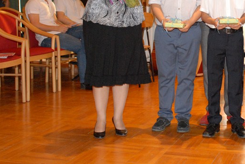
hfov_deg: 27.6
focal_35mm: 71
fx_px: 484
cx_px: 209
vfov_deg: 18.9
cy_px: 18
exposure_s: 1/60
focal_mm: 24
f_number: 7.1
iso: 1000
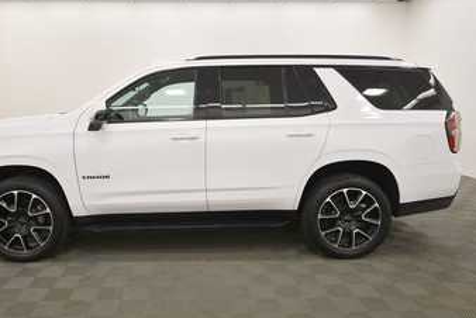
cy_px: 161
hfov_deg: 69.0
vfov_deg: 49.6
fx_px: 344
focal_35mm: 26
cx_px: 203
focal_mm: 15
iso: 800
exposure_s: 1/250
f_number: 5.3
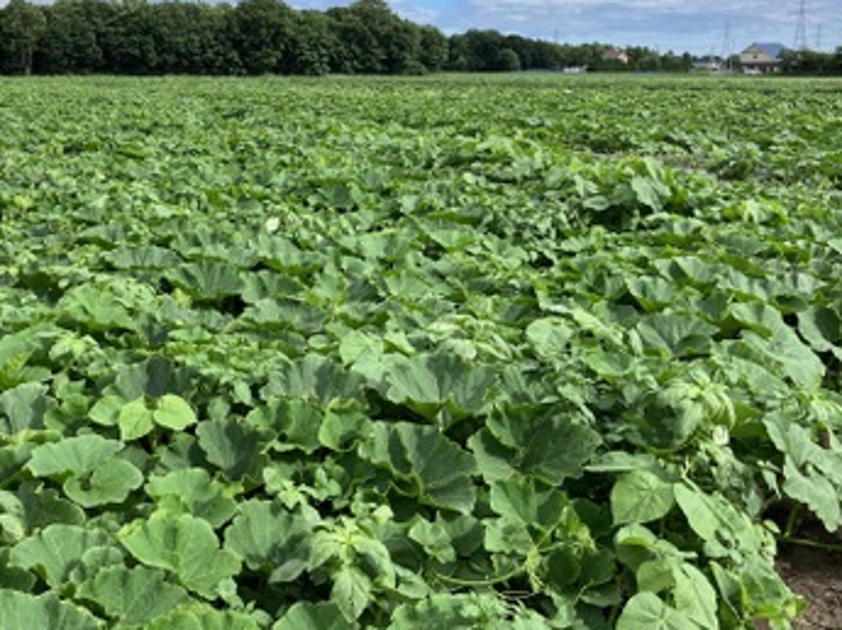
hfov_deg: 47.3
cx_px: 293
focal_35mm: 39
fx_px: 948
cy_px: 247
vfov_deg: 36.6
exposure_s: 1/1033
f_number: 1.8
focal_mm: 3.99
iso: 32
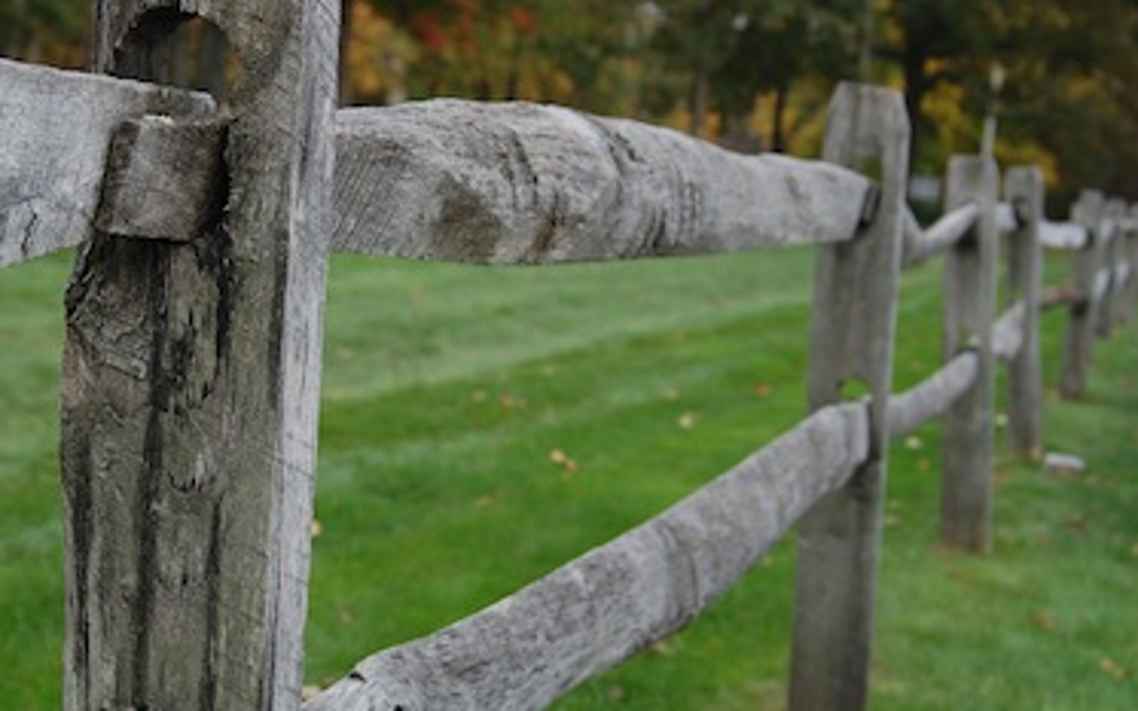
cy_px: 314
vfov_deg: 15.9
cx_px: 534
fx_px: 2543
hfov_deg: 25.2
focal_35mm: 82
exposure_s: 1/160
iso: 200
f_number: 6.3
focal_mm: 50
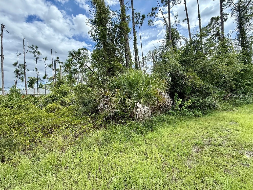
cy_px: 95
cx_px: 126
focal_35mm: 14
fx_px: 102
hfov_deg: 102.1
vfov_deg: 85.7
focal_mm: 2.22
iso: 64
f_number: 2.2
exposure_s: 1/638
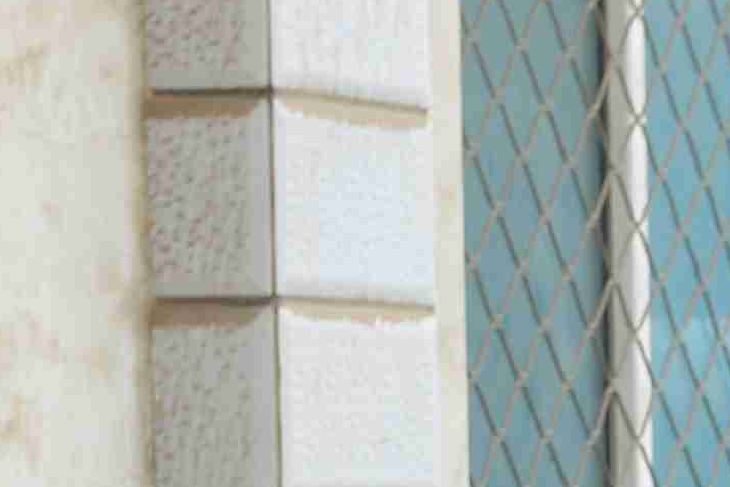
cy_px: 770
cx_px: 1740
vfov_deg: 4.0
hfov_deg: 5.9
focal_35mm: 338
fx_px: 6852
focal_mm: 44
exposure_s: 1/60
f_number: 6.3
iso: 100
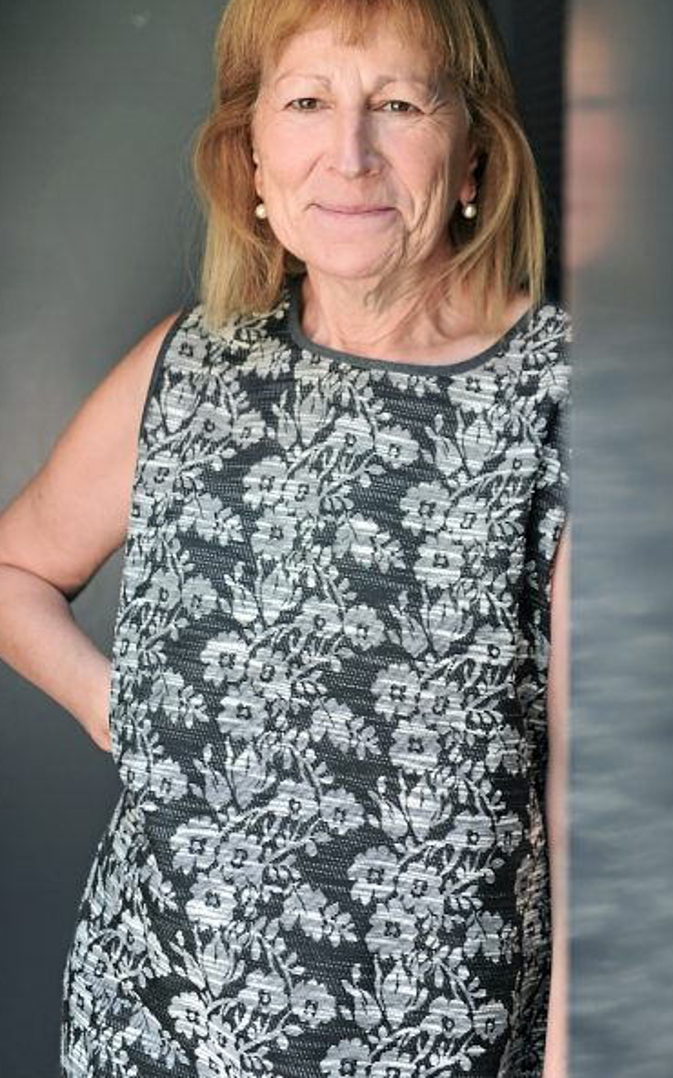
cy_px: 431
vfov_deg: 31.0
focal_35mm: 66
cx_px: 369
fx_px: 1939
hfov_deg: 19.7
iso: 640
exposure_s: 1/160
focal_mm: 48
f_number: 2.8
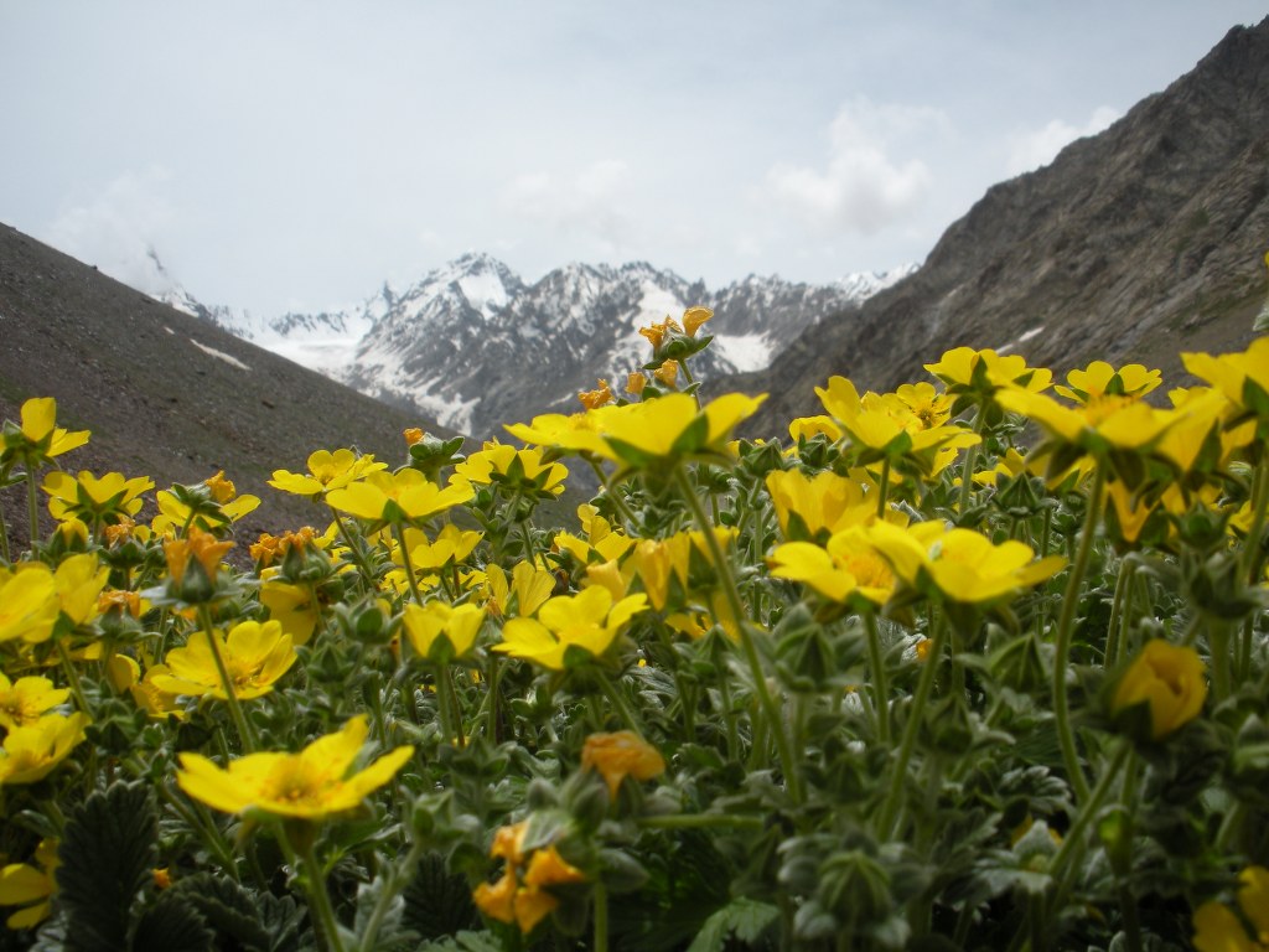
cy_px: 476
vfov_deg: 40.7
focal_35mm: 35
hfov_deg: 52.6
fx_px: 1283
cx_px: 634
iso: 64
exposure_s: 1/602
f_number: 5.6
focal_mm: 6.3
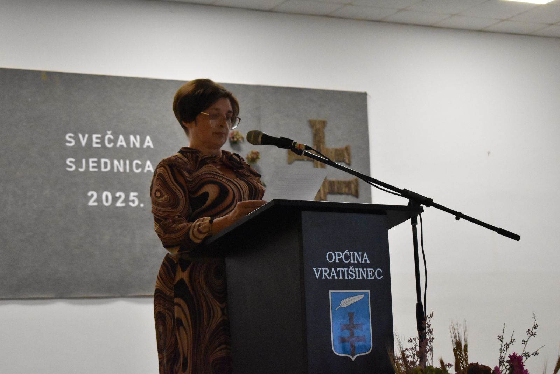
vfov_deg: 16.6
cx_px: 280
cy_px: 187
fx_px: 1283
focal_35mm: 82
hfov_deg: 24.6
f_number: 5.6
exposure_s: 1/320
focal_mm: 55
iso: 8000
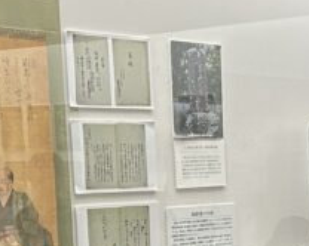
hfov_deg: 18.8
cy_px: 296
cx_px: 296
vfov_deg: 14.9
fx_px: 914
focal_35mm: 100
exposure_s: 1/60
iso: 250
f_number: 1.5
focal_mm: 5.7
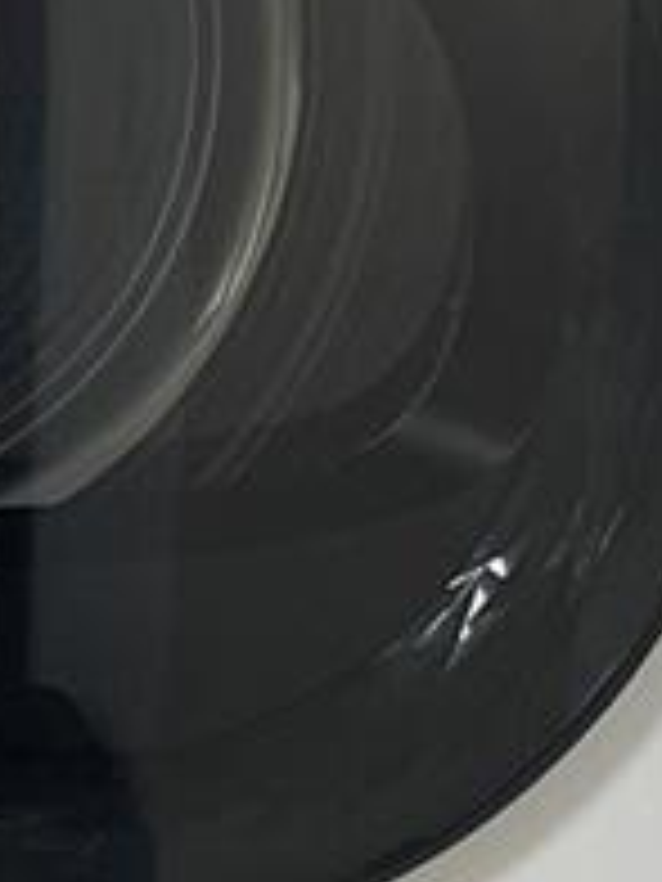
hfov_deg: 9.3
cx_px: 266
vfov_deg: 12.3
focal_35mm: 159
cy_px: 922
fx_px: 4054
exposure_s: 1/60
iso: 80
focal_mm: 4.2
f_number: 1.6
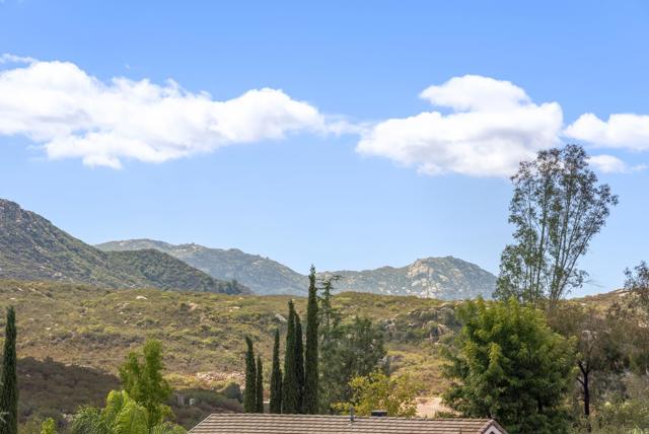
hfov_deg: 19.4
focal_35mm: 105
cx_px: 324
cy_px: 217
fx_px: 1895
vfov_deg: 13.1
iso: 500
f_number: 8
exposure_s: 1/1000
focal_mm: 105
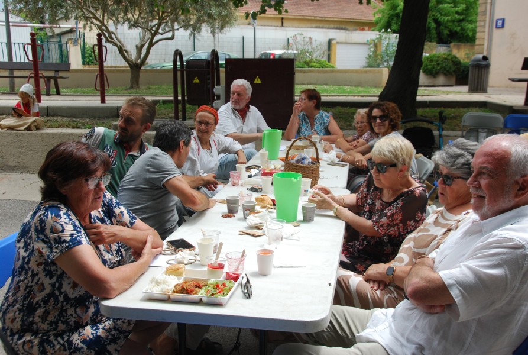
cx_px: 264
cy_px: 178
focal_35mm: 36
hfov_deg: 53.0
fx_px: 529
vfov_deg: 37.1
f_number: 9
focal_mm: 24
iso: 400
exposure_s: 1/320
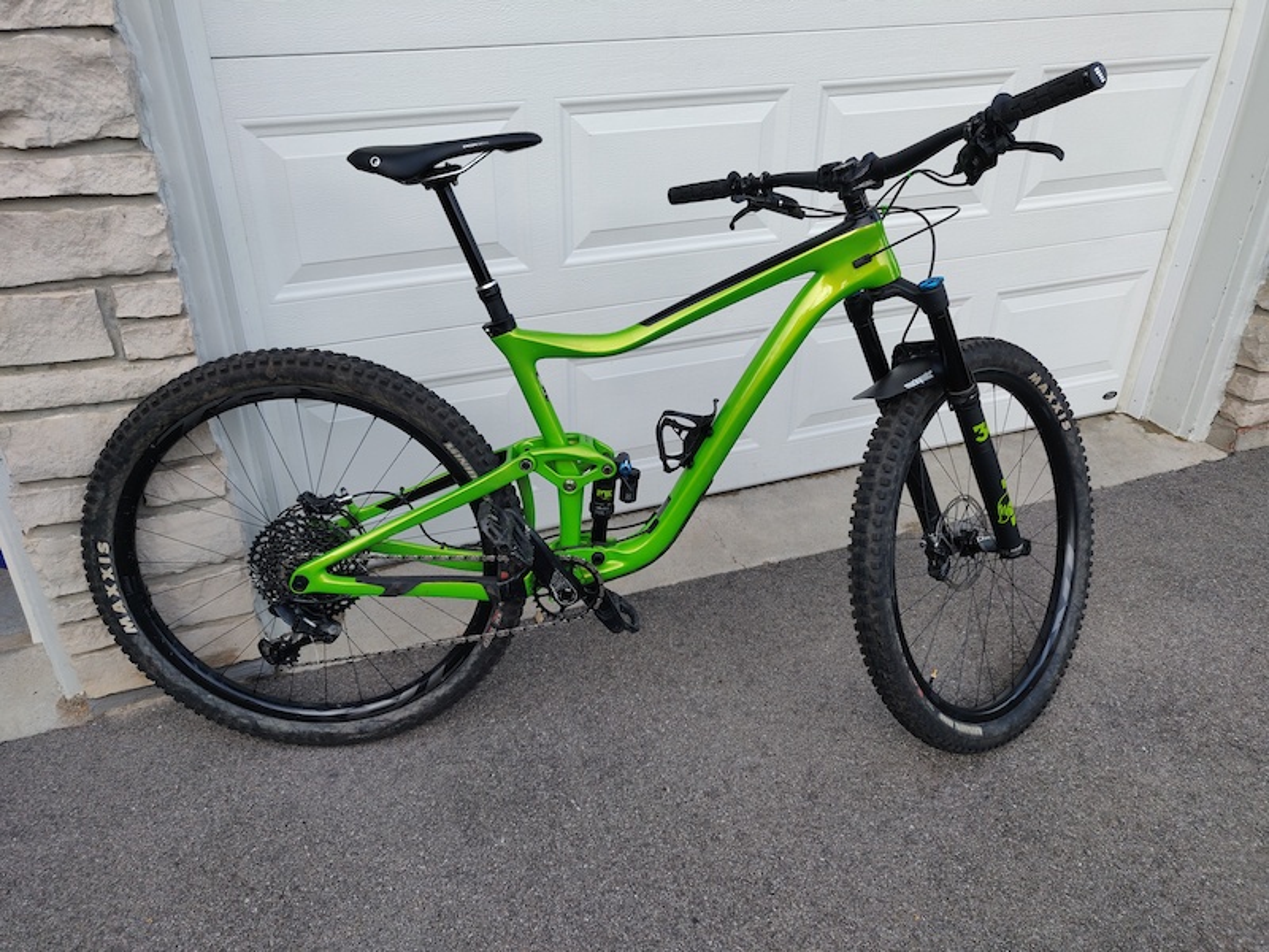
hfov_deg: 69.4
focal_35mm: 25
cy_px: 476
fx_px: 916
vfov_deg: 54.9
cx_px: 634
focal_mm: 4.25
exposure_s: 1/100
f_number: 1.7
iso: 125
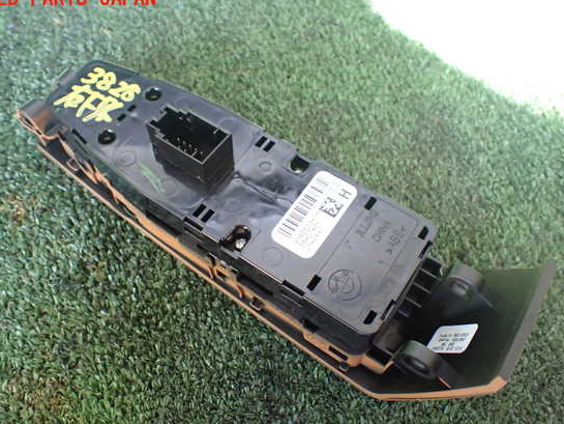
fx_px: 538
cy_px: 219
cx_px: 278
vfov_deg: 43.0
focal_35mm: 33
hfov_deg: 55.3
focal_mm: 5.4
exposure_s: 1/125
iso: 800
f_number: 2.3
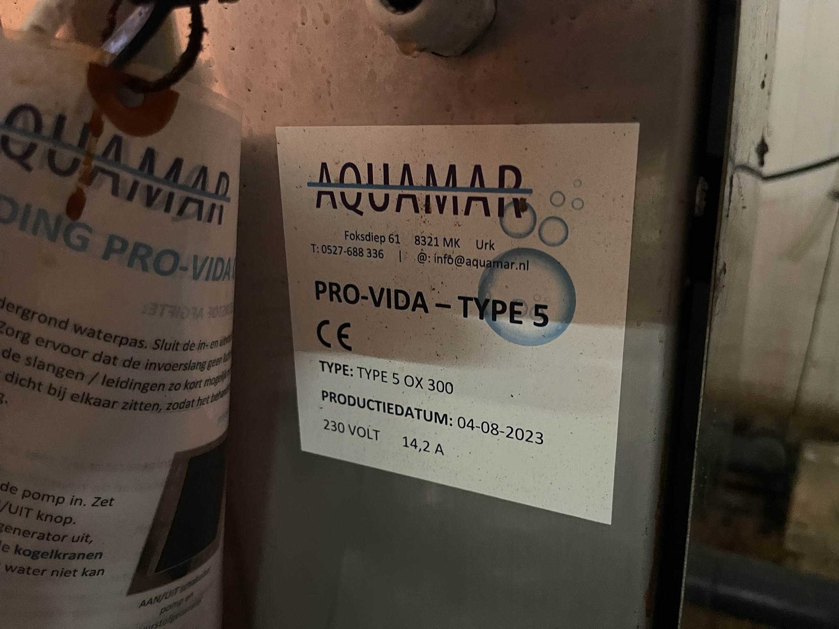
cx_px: 420
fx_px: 606
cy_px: 314
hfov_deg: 69.4
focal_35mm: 25
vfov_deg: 54.9
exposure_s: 1/30
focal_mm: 5.1
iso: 1000
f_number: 1.6
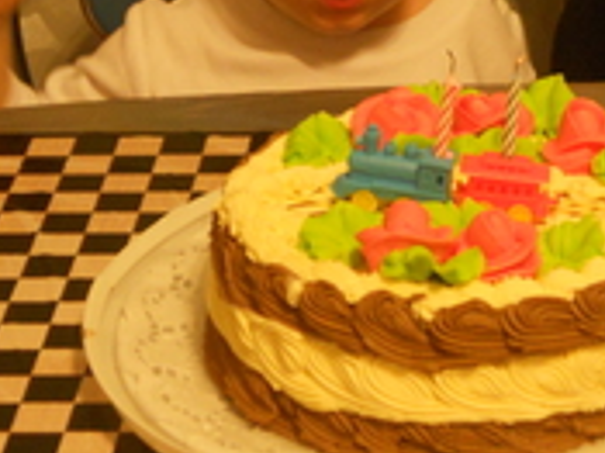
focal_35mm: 139
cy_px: 17
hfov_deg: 14.1
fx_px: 2428
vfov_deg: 10.6
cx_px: 525
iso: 320
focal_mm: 9.8
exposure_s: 1/8
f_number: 4.8
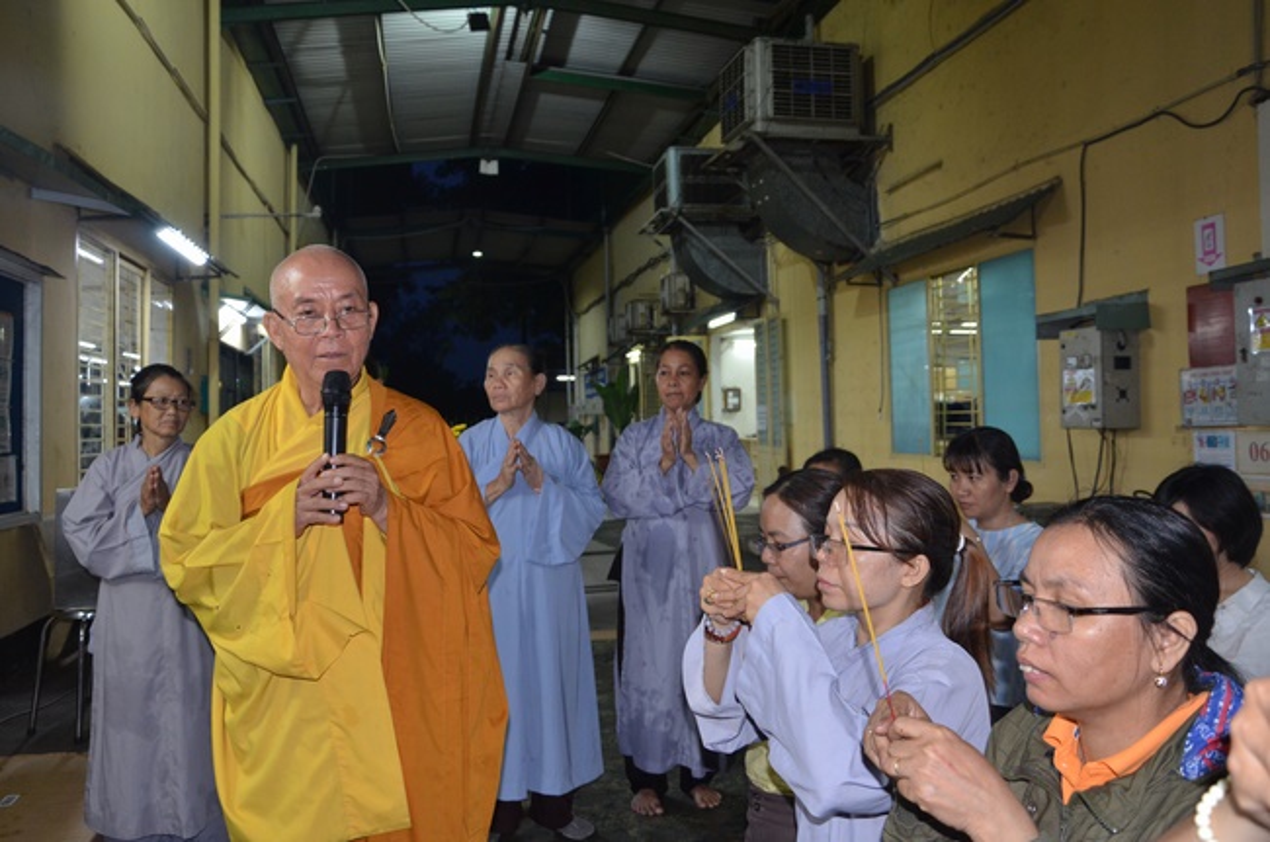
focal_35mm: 27
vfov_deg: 47.8
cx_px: 635
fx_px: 951
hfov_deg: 67.5
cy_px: 421
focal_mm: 18
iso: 1000
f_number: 5
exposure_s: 1/60
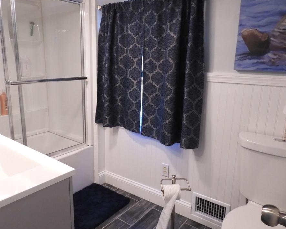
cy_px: 114
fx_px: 229
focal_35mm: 27
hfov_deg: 63.9
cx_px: 129
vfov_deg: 53.2
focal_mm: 4.3
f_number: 3.4
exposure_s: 1/30
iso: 320
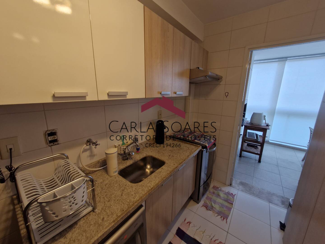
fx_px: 122
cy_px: 122
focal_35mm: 13
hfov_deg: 106.2
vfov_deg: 89.9
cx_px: 162
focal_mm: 1.74
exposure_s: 1/60
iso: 64
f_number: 2.2
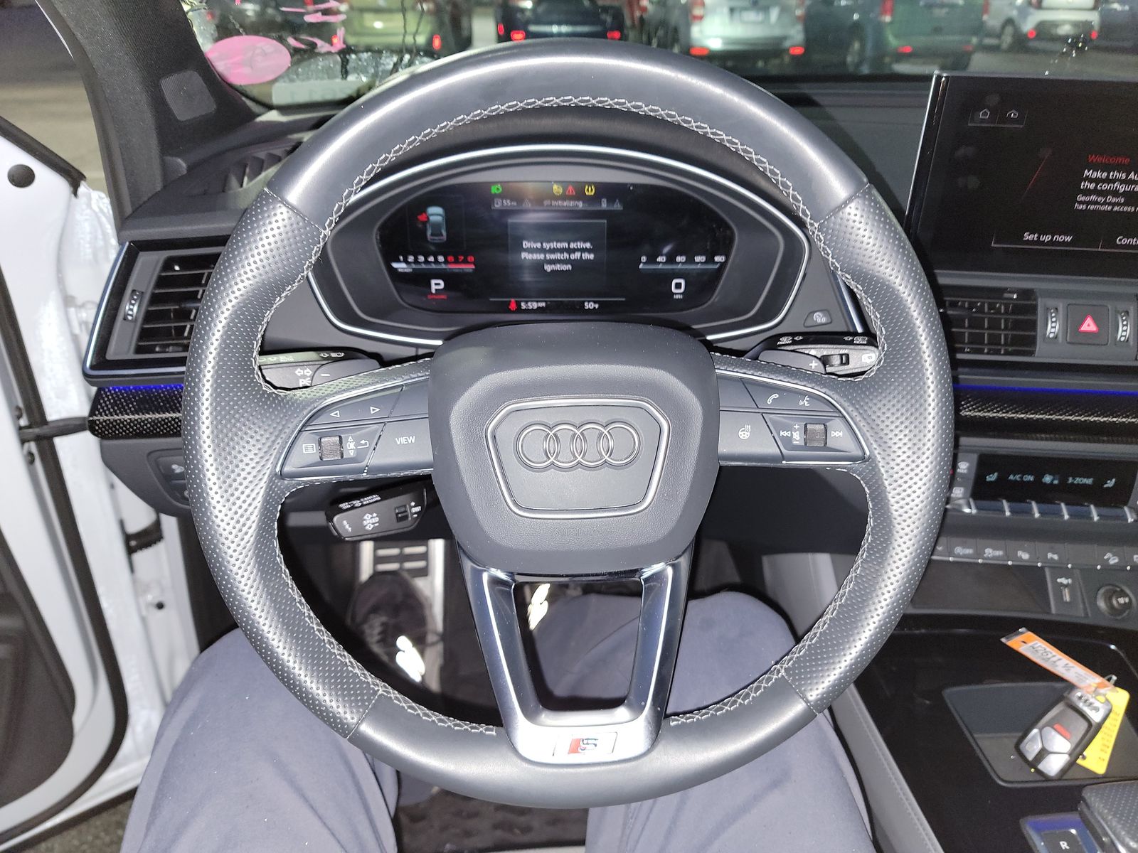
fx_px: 789
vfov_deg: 56.8
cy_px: 426
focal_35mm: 24
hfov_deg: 71.6
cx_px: 569
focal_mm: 6.7
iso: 360
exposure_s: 1/15
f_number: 1.8
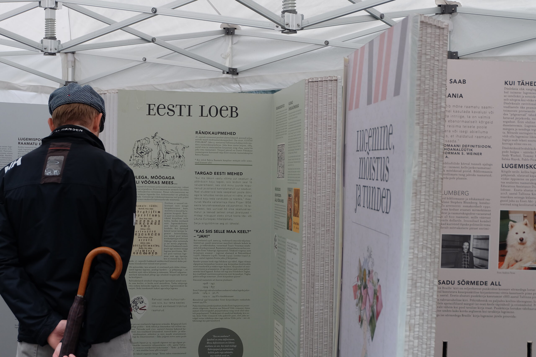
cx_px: 268
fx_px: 893
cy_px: 178
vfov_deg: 22.6
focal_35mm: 60
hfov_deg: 33.4
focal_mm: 40.2
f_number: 5.3
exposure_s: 1/60
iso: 500
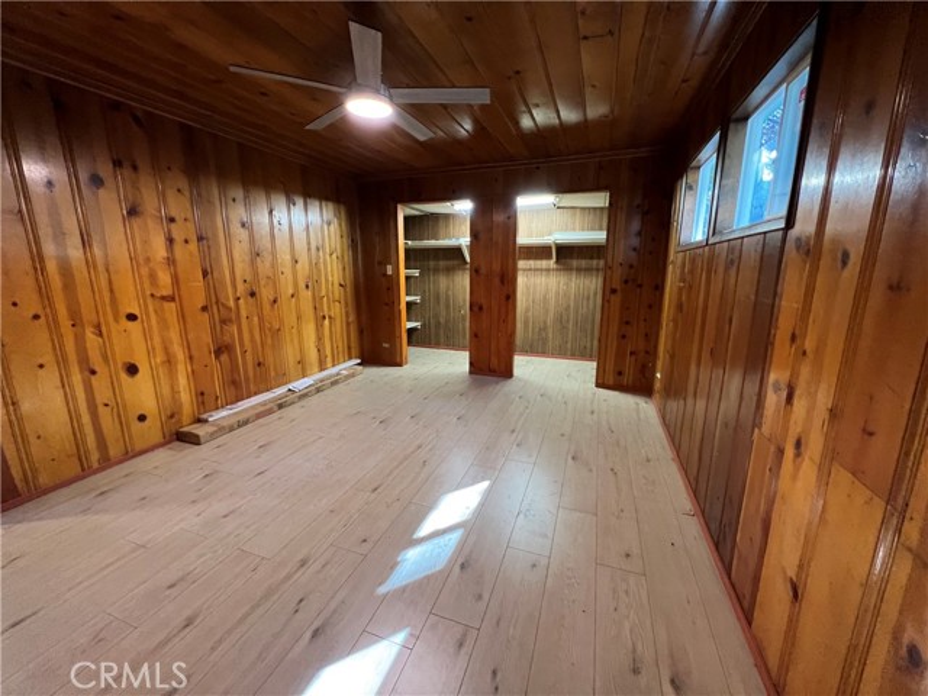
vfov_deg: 89.9
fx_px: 349
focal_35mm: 13
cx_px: 464
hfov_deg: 106.2
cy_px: 348
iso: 400
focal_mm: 1.57
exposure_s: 1/60
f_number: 1.8
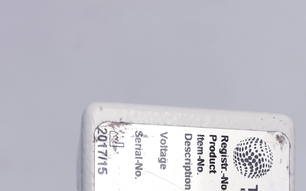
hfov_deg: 30.5
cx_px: 196
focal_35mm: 67
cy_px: 273
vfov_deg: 17.7
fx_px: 559
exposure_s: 1/100
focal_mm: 4.3
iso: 64
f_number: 2.4
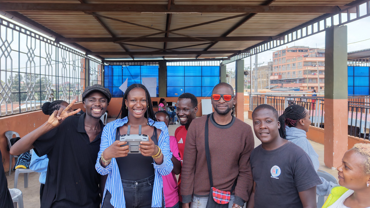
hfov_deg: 69.9
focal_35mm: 27
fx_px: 265
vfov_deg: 42.7
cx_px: 180
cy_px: 87
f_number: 1.8
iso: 400
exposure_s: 1/1600
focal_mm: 8.67
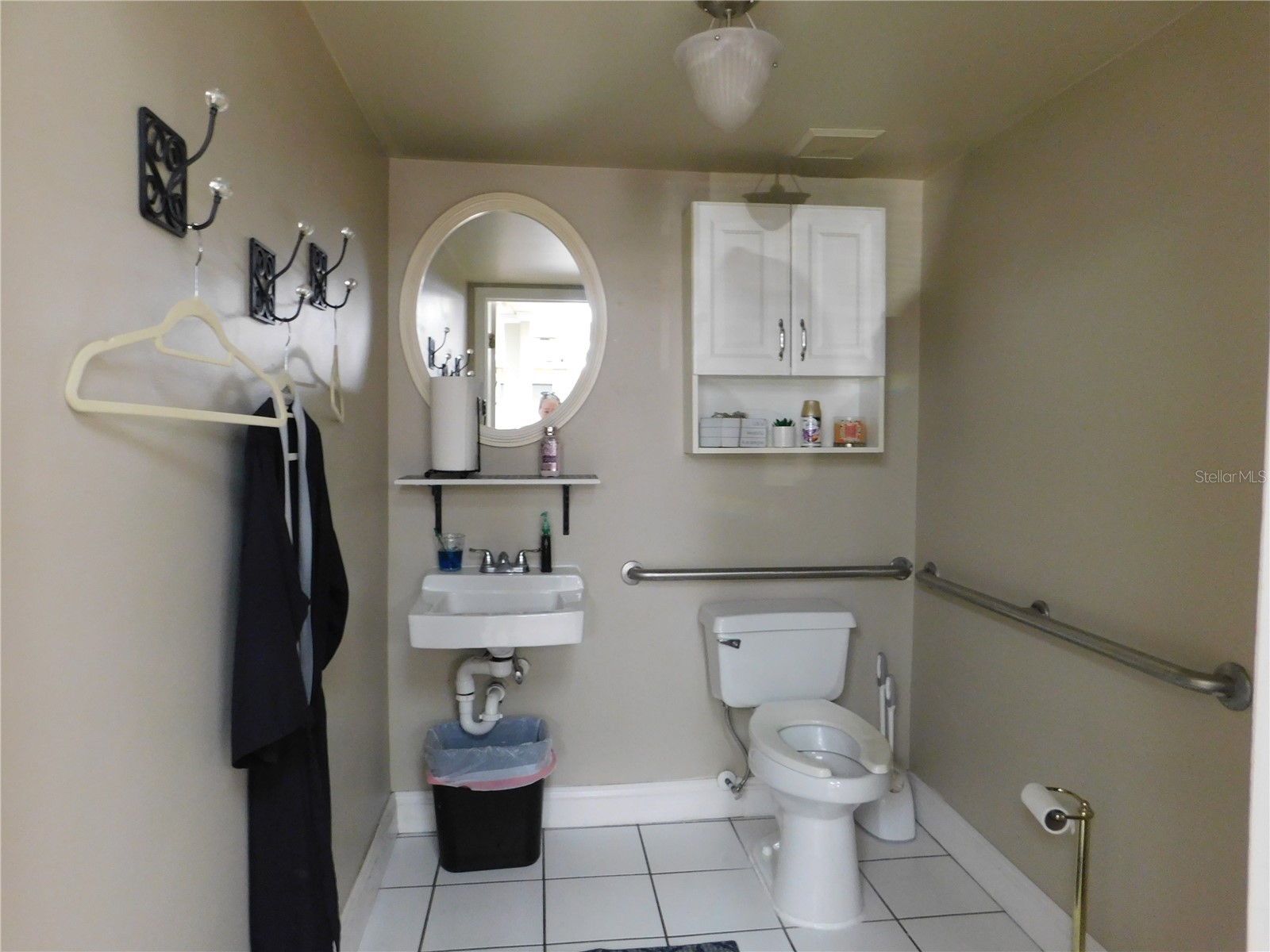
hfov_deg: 73.9
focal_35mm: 23
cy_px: 476
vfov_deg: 58.9
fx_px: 844
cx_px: 635
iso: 400
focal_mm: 4
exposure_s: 1/13
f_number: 3
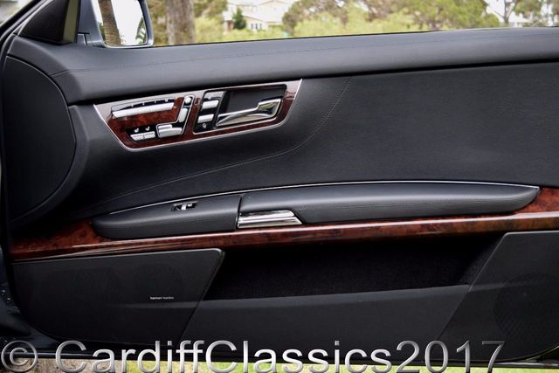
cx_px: 280
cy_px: 186
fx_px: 652
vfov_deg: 31.9
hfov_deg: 46.4
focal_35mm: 42
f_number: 4.2
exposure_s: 1/60
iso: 400
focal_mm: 28
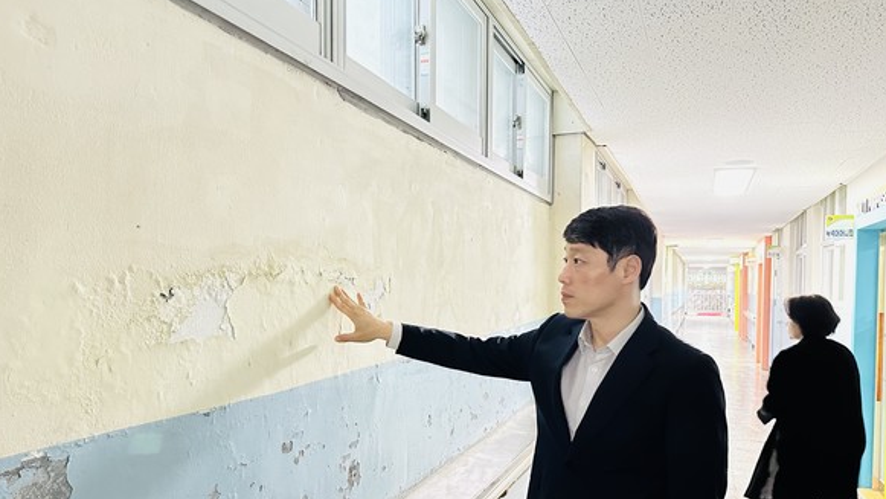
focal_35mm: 27
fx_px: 634
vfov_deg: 42.6
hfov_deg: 69.9
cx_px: 439
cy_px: 308
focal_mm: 6.86
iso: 1000
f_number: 1.78
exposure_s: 1/30
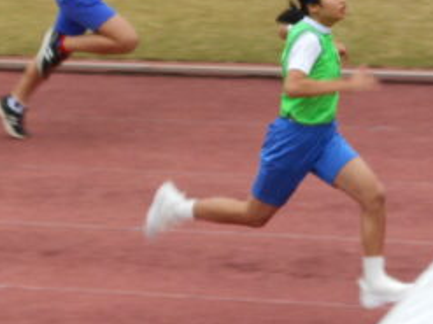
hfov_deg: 4.6
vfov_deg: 3.4
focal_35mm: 431
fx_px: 5389
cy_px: 55
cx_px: 40
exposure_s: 1/125
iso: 140
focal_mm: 23
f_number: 6.5
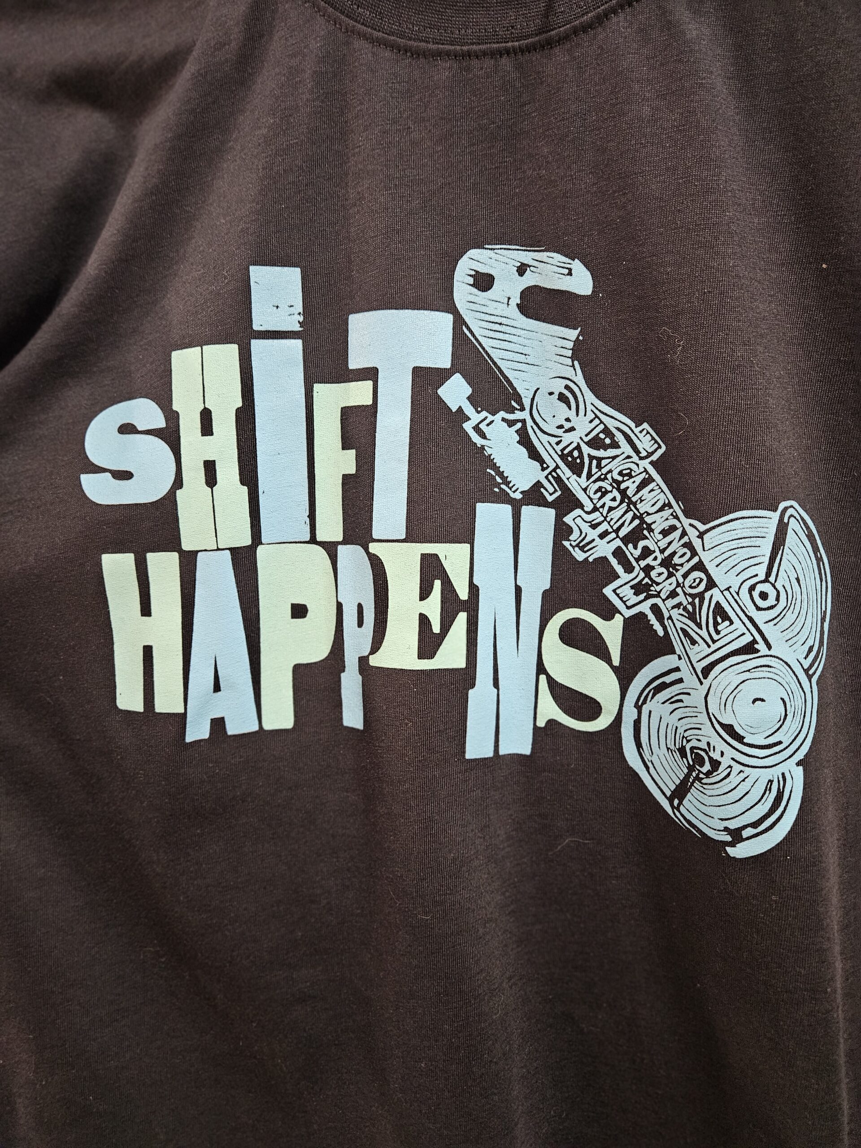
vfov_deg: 73.9
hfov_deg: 58.9
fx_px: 763
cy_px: 574
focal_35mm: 23
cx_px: 430
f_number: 1.8
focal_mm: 5.4
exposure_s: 1/60
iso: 640
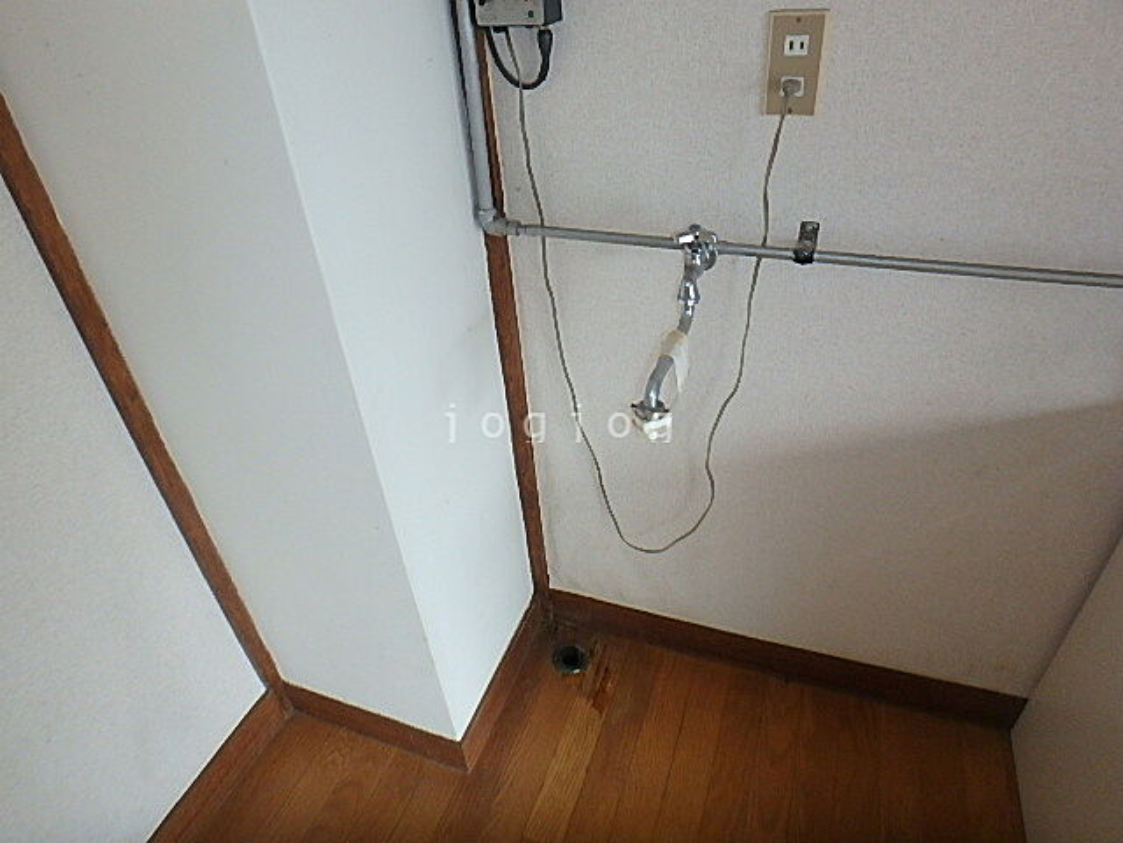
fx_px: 681
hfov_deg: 79.0
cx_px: 562
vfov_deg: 63.4
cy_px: 422
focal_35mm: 21
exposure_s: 1/30
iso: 320
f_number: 3.5
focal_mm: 3.7
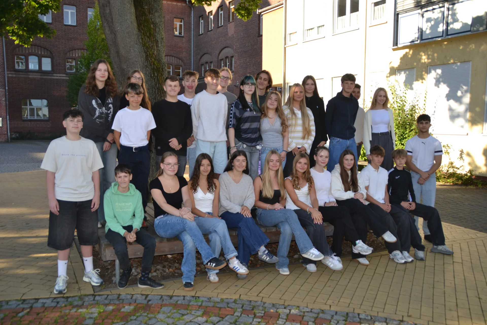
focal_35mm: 33
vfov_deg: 40.0
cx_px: 244
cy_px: 162
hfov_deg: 57.2
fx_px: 446
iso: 100
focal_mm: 22
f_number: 4.5
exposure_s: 1/200
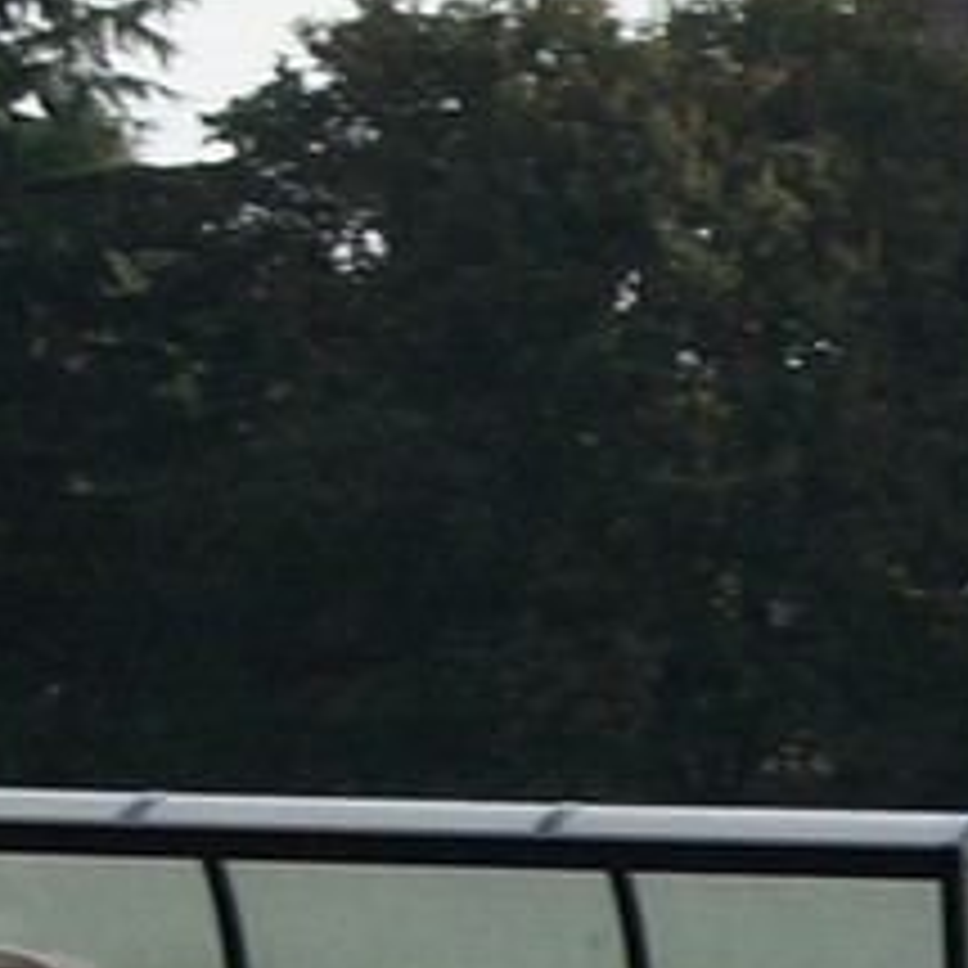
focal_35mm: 182
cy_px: 1742
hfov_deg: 9.6
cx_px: 545
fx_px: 5758
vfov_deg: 9.2
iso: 100
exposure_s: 1/200
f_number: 6.3
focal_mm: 30
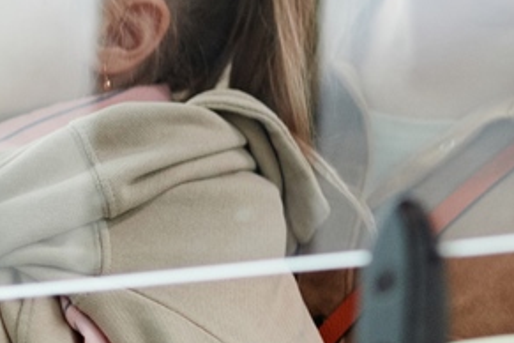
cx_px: 828
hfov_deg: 19.9
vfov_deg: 16.3
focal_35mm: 84
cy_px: 143
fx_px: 1199
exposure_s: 1/500
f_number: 16
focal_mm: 16.1
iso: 1250
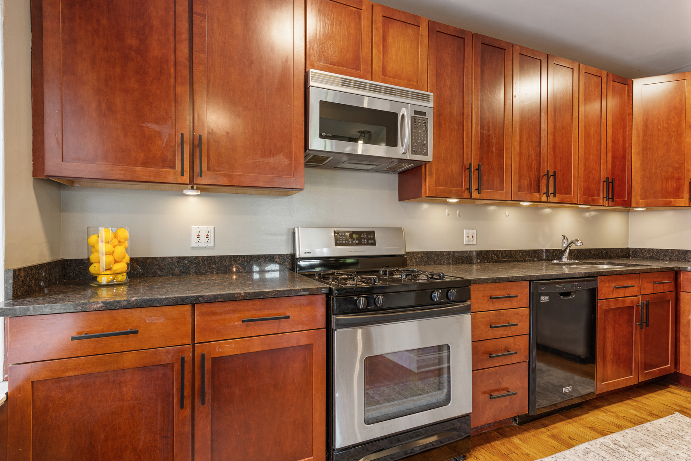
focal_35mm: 18
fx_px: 346
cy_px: 230
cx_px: 346
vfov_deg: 67.4
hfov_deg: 90.0
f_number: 9
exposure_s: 1/5
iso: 250
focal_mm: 18
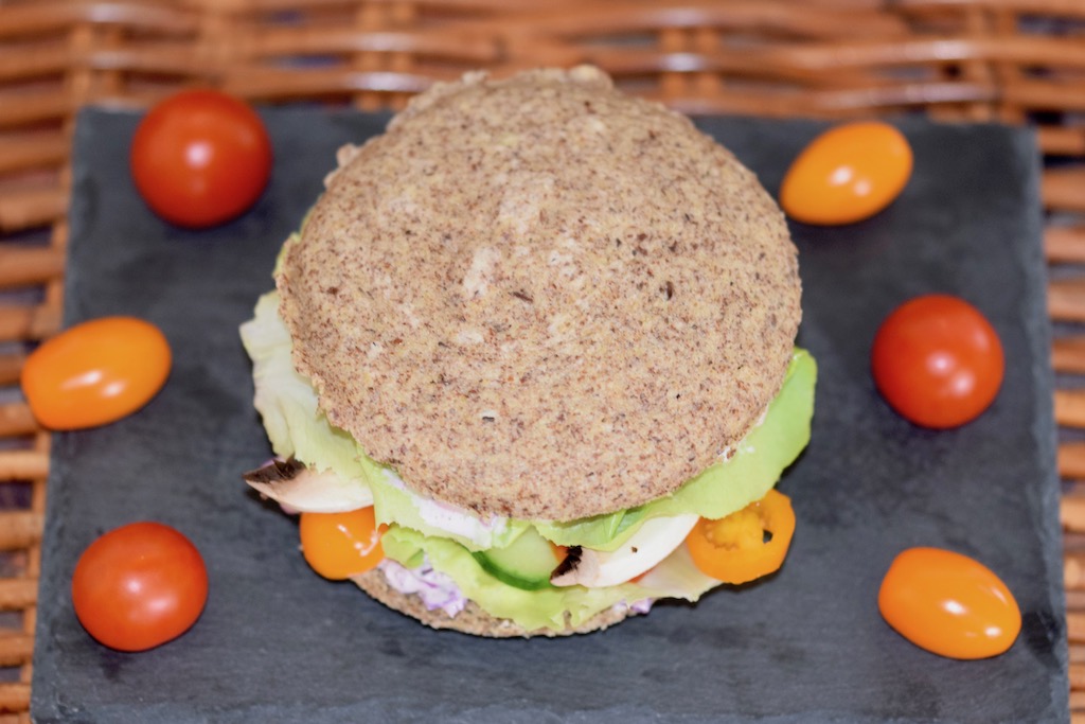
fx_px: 4747
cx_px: 542
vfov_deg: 8.7
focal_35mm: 158
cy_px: 362
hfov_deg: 13.0
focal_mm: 105
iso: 1000
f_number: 3.2
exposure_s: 1/60
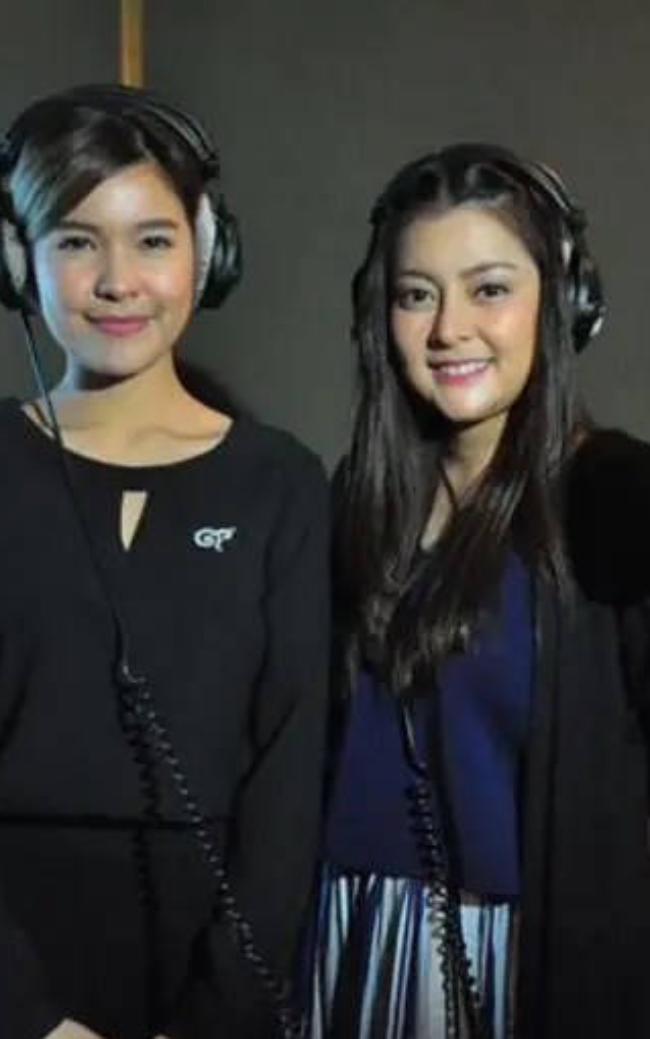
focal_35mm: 56
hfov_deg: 23.0
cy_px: 525
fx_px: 1586
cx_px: 477
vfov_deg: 36.3
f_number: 4
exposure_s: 1/50
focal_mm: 24
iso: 3200
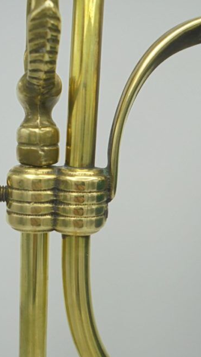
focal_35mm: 37
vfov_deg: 54.0
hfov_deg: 31.7
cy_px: 170
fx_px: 351
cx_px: 67
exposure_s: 1/100
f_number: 3.7
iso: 100
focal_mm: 5.3
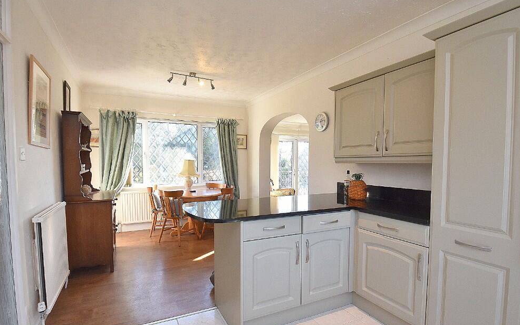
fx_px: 259
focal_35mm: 18
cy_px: 174
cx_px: 257
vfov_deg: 64.2
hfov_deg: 90.3
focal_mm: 11.5
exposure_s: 1/200
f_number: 5
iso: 720
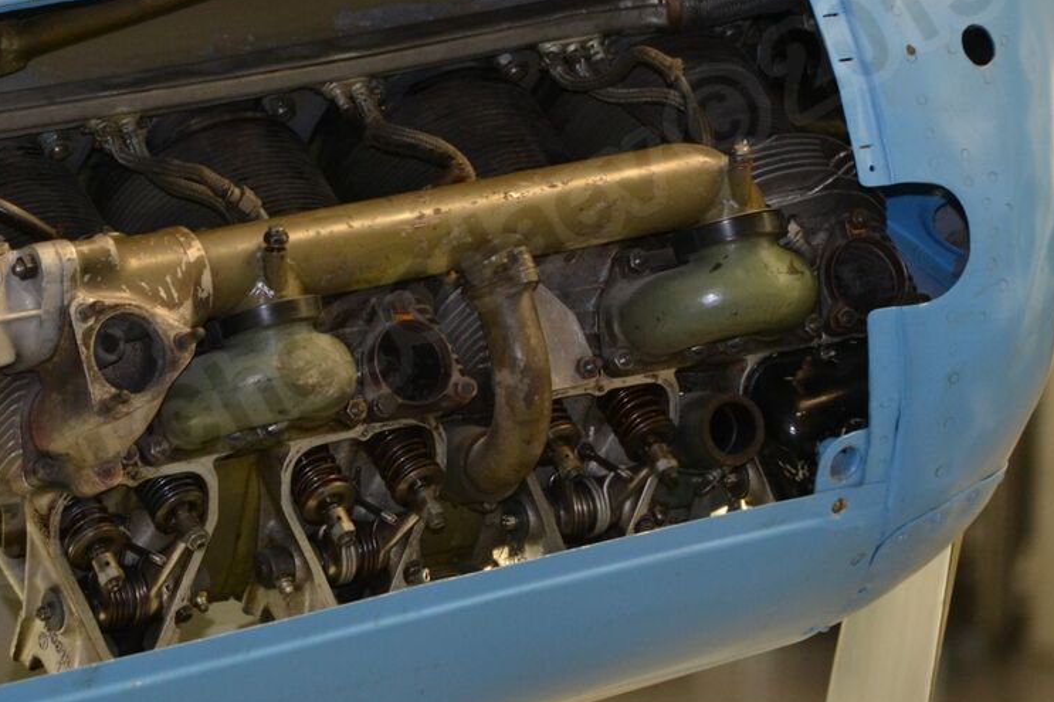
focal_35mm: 310
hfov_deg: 6.6
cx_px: 244
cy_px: 392
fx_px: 9074
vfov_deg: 4.4
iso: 1000
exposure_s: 1/60
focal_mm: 120
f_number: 4.8
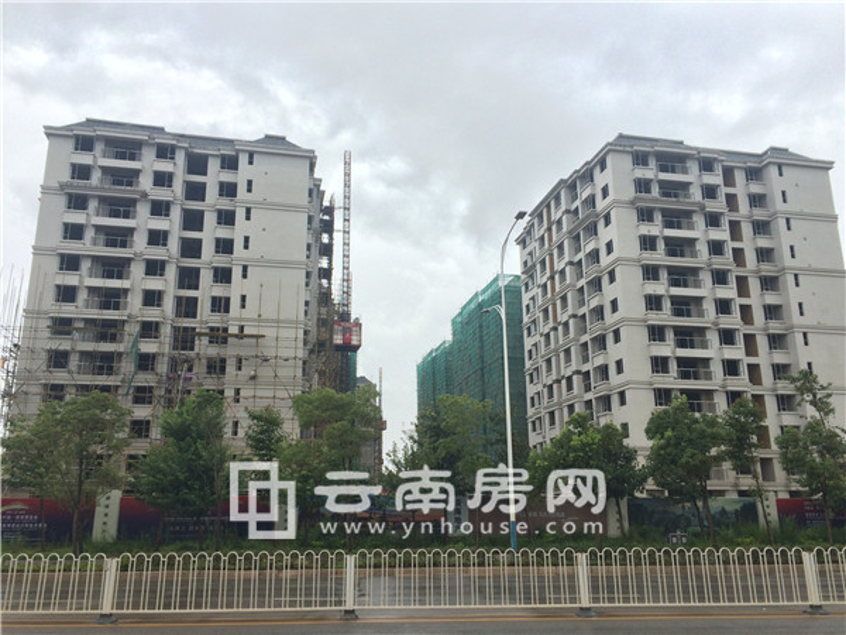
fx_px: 709
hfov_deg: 61.7
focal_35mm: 29
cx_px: 423
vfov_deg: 48.2
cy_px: 318
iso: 32
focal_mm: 4.15
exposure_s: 1/419
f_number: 2.2
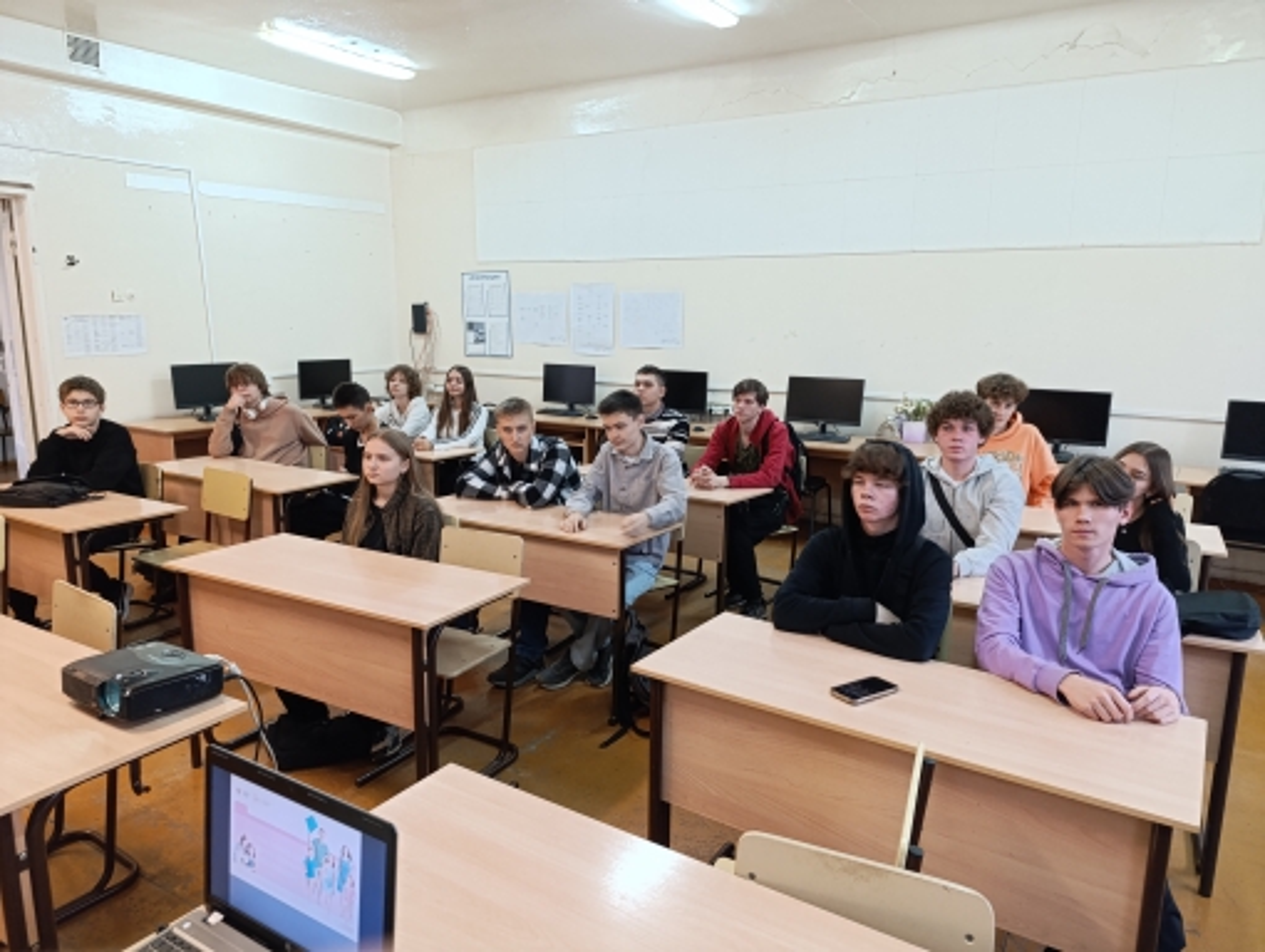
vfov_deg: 59.0
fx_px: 842
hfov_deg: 73.8
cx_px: 632
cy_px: 476
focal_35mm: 23
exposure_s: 1/50
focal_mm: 6.14
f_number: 1.6
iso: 1000
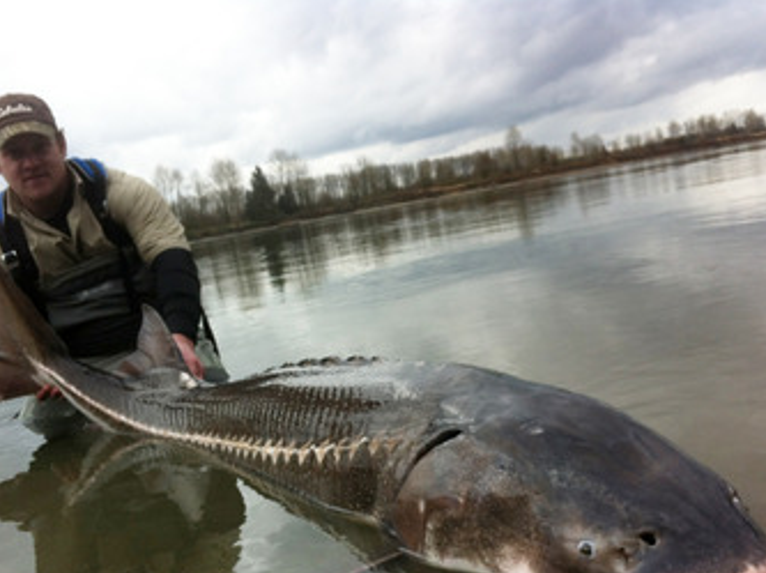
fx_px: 928
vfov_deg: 34.2
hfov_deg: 44.8
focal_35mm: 42
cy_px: 337
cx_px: 366
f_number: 2.8
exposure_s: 1/372
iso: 80
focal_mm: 3.85
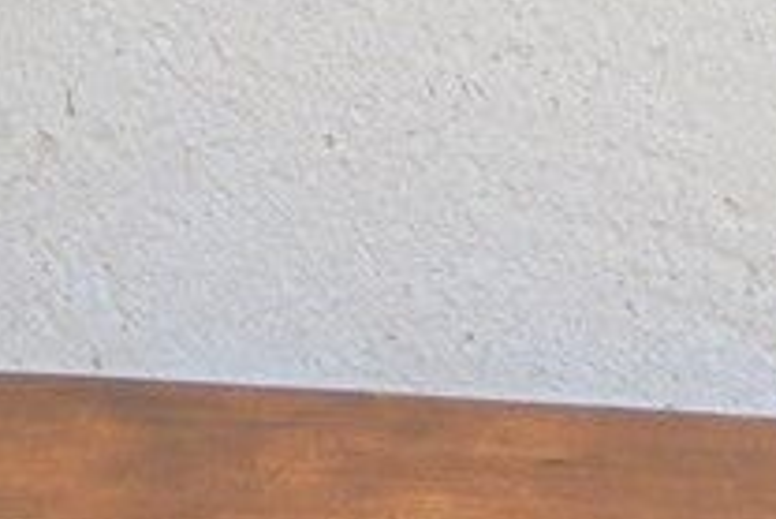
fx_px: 3300
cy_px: 1632
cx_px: 420
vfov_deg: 7.7
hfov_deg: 13.4
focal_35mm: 153
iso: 100
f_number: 4
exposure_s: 1/30
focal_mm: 6.1
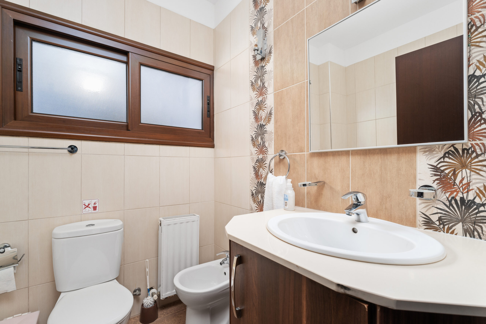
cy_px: 162
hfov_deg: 96.7
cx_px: 243
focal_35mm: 16
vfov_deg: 73.8
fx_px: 216
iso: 320
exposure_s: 1/200
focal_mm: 16
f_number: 8
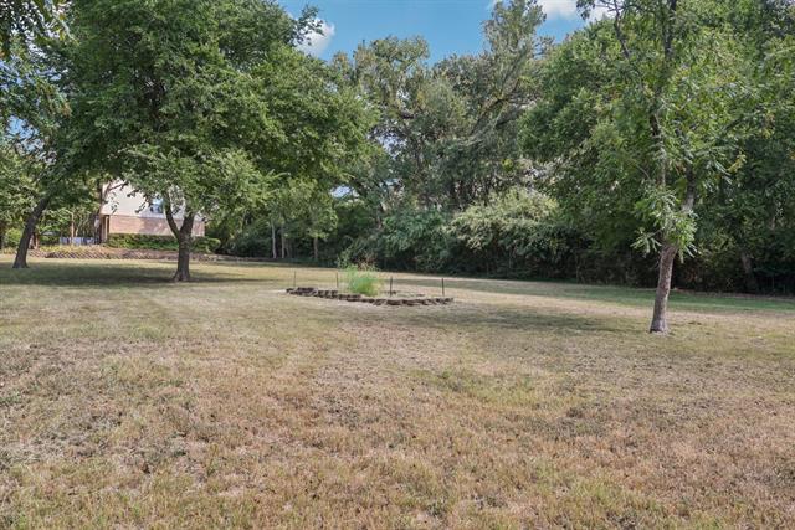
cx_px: 398
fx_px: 519
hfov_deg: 74.9
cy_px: 265
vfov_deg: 54.1
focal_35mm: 24
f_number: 8
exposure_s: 1/320
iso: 400
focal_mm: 23.5
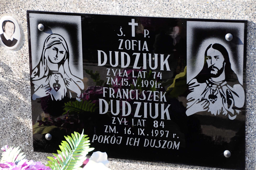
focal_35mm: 142
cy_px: 85
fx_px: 1012
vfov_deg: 9.6
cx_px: 128
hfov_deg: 14.4
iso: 200
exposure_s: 1/200
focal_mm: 95
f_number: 7.1
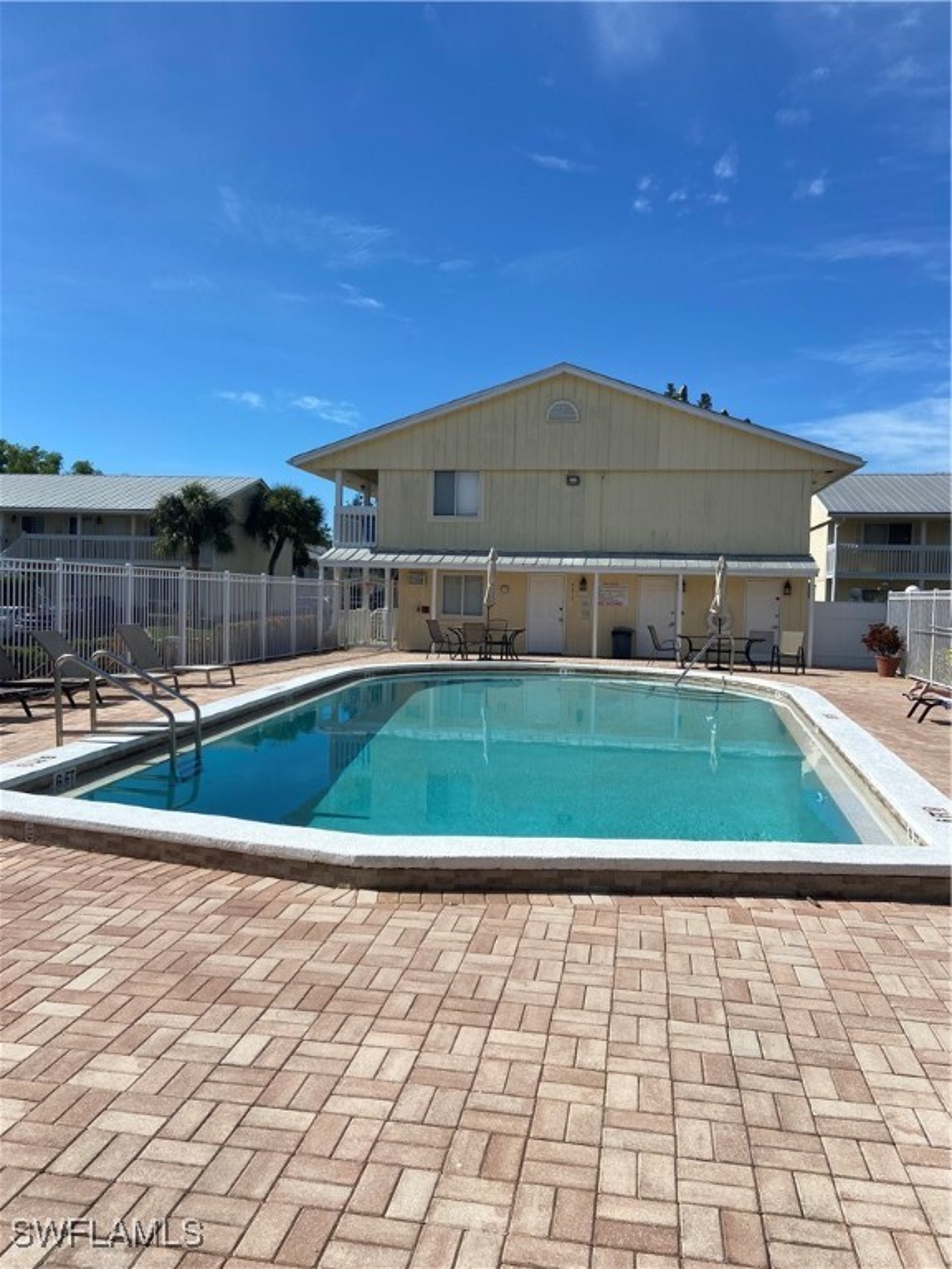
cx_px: 476
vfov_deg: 67.3
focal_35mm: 26
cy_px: 634
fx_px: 953
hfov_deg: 53.1
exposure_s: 1/5495
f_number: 1.8
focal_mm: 4.25
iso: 32
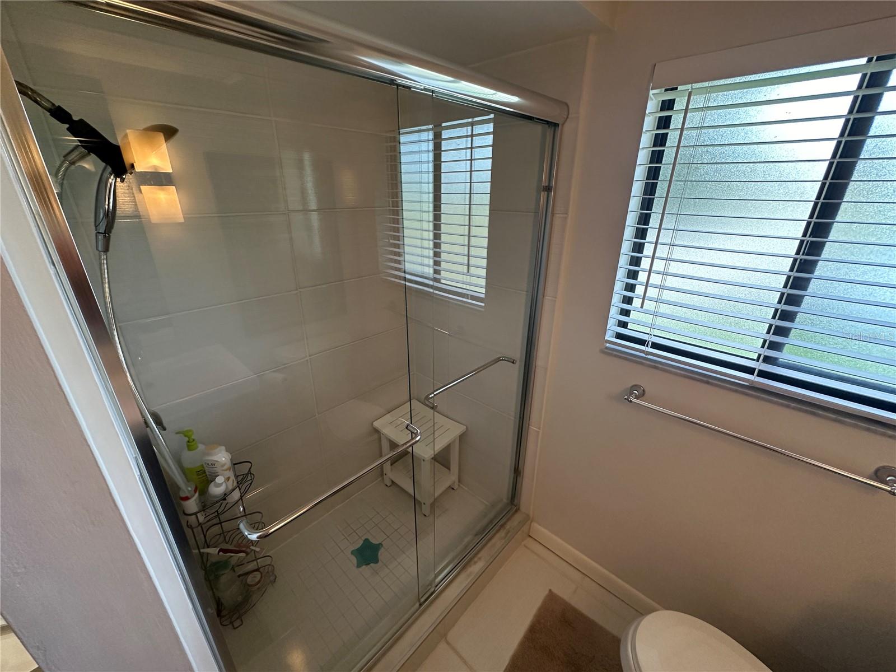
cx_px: 448
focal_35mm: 14
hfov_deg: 102.1
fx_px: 362
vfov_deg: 85.7
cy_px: 336
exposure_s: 1/120
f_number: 2.2
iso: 250
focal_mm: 2.22
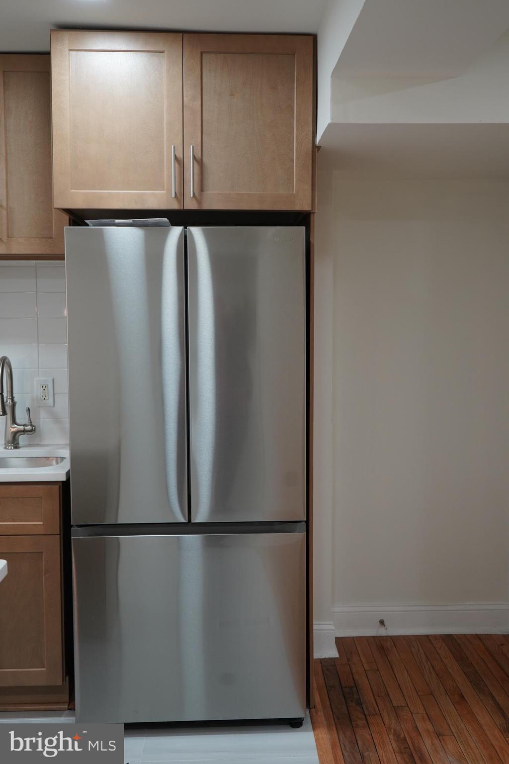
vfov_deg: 53.1
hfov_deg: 36.9
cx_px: 254
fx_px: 763
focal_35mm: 36
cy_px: 382
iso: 1000
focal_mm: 36
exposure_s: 1/160
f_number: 4
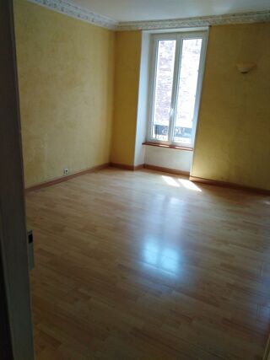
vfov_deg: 67.3
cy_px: 180
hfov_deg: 53.0
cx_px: 135
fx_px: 271
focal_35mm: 26
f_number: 2.2
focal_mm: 3.46
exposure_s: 1/100
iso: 172
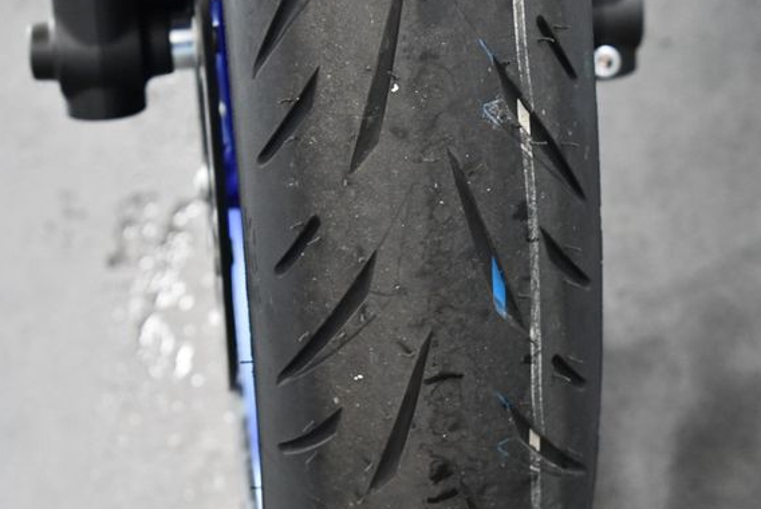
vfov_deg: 11.1
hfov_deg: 16.5
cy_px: 267
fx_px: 2624
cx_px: 422
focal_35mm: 124
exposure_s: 1/80
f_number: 5.6
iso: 3200
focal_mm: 55
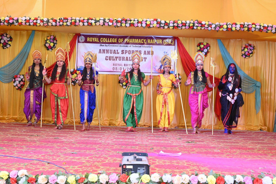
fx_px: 337
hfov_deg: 44.5
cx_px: 138
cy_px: 92
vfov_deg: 30.5
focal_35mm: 44
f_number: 6.3
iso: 2500
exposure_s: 1/200
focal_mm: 44
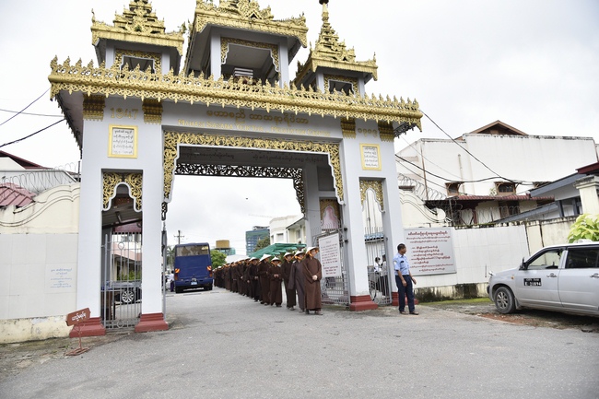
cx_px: 300
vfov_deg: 53.1
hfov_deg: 73.8
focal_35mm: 24
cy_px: 200
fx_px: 399
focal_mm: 24
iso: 320
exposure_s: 1/640
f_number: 5
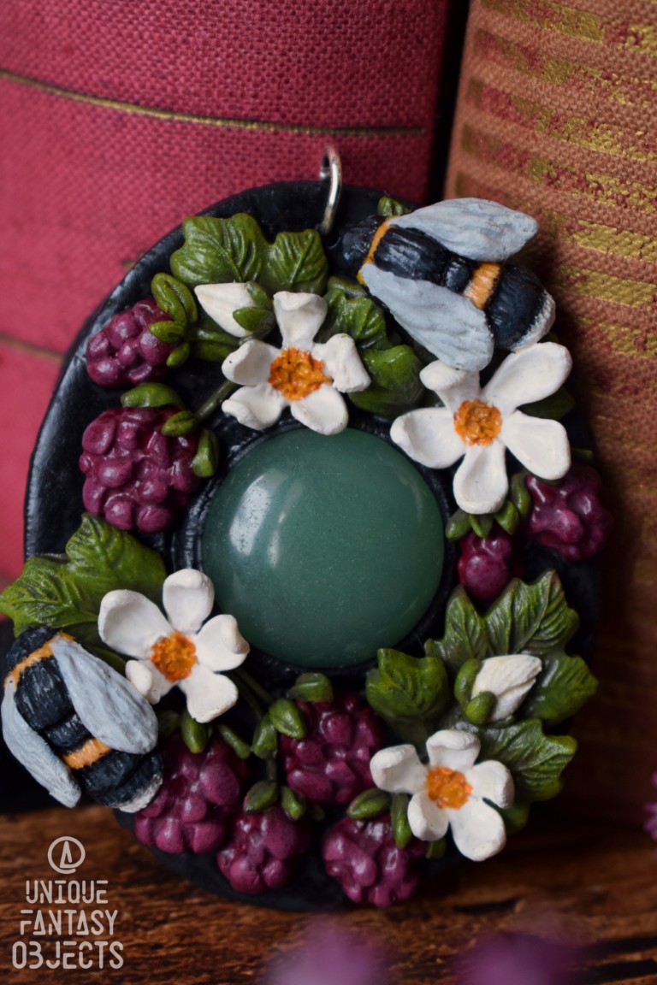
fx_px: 2258
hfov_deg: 16.6
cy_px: 492
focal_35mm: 82
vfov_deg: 24.6
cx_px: 328
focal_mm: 55
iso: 1100
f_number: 5.6
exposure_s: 1/60
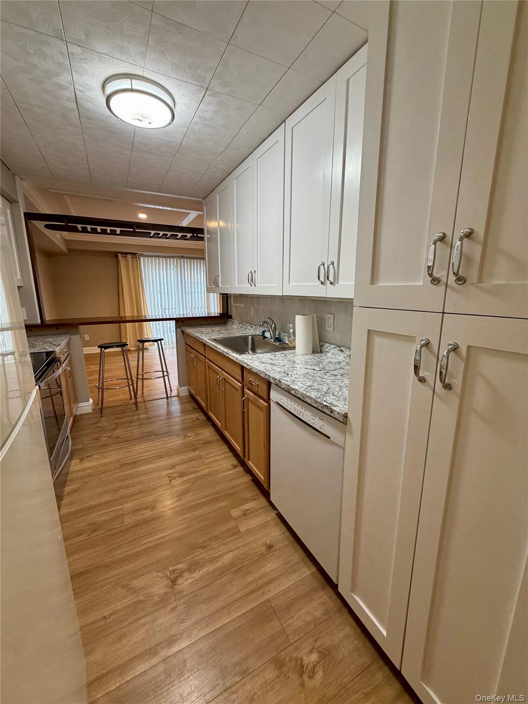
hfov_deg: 85.7
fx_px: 285
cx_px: 264
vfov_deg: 102.1
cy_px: 352
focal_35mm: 14
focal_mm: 2.22
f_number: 2.2
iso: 200
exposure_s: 1/60
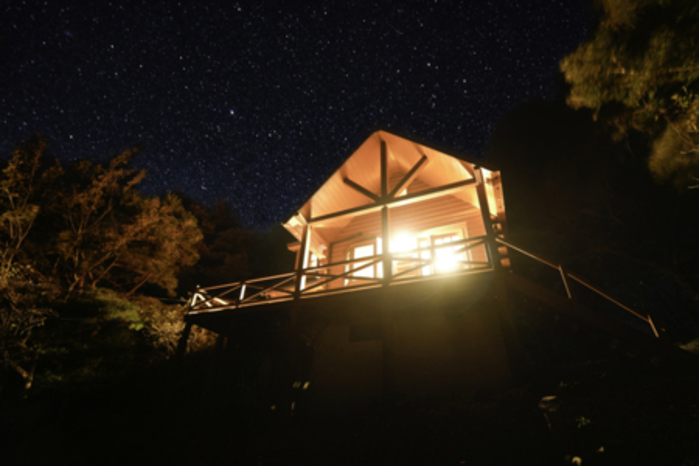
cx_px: 350
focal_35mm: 16
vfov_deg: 73.7
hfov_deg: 96.7
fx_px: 311
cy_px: 233
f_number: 2.8
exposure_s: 10
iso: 500
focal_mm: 16
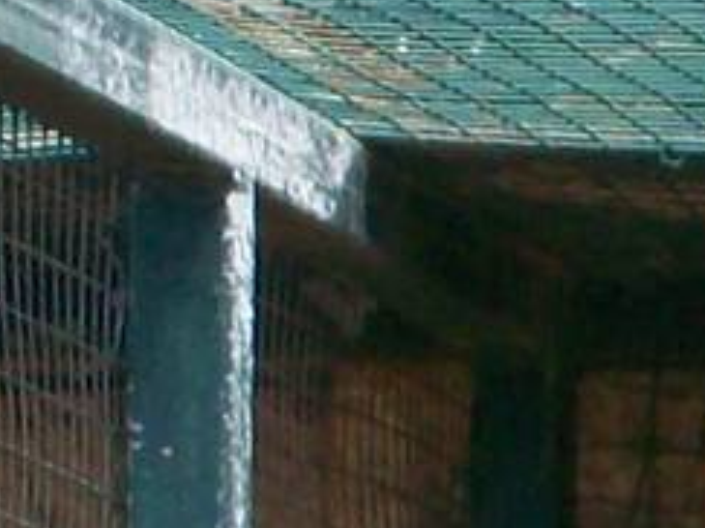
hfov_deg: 2.8
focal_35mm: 712
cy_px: 1134
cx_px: 1816
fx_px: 14494
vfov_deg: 2.1
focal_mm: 18
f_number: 4.8
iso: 80
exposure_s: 1/125
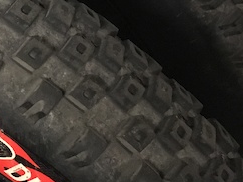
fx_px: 667
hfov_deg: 18.9
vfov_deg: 15.2
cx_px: -86
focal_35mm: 95
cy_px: -20
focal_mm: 4.15
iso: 400
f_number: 2.2
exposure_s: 1/17
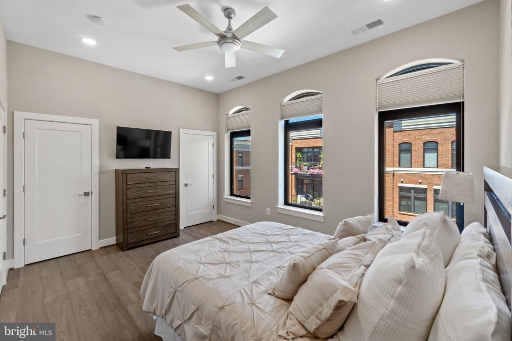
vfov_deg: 77.3
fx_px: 213
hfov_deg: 100.4
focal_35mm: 15
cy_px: 170
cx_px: 256
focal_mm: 10
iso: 200
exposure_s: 1/8
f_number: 8
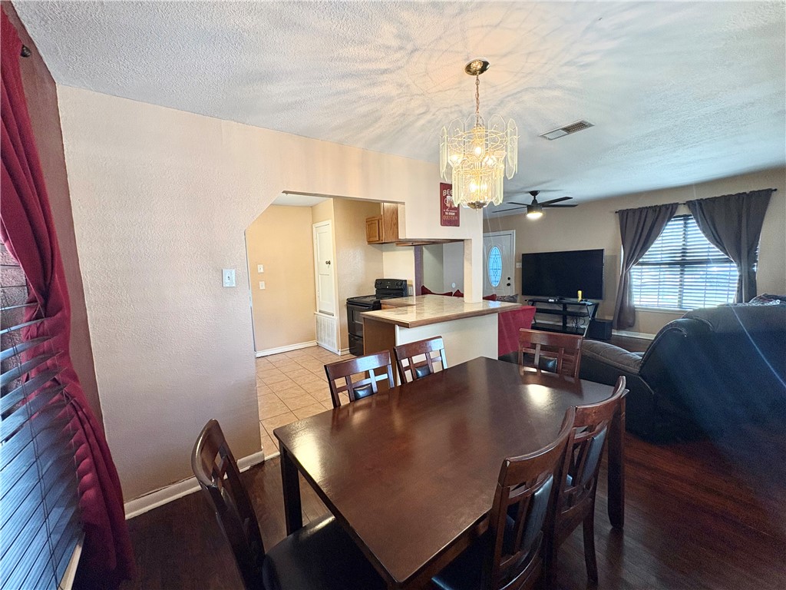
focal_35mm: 14
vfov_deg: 85.7
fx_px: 318
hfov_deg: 102.1
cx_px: 393
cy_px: 295
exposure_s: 1/60
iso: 250
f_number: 2.2
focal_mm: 2.22
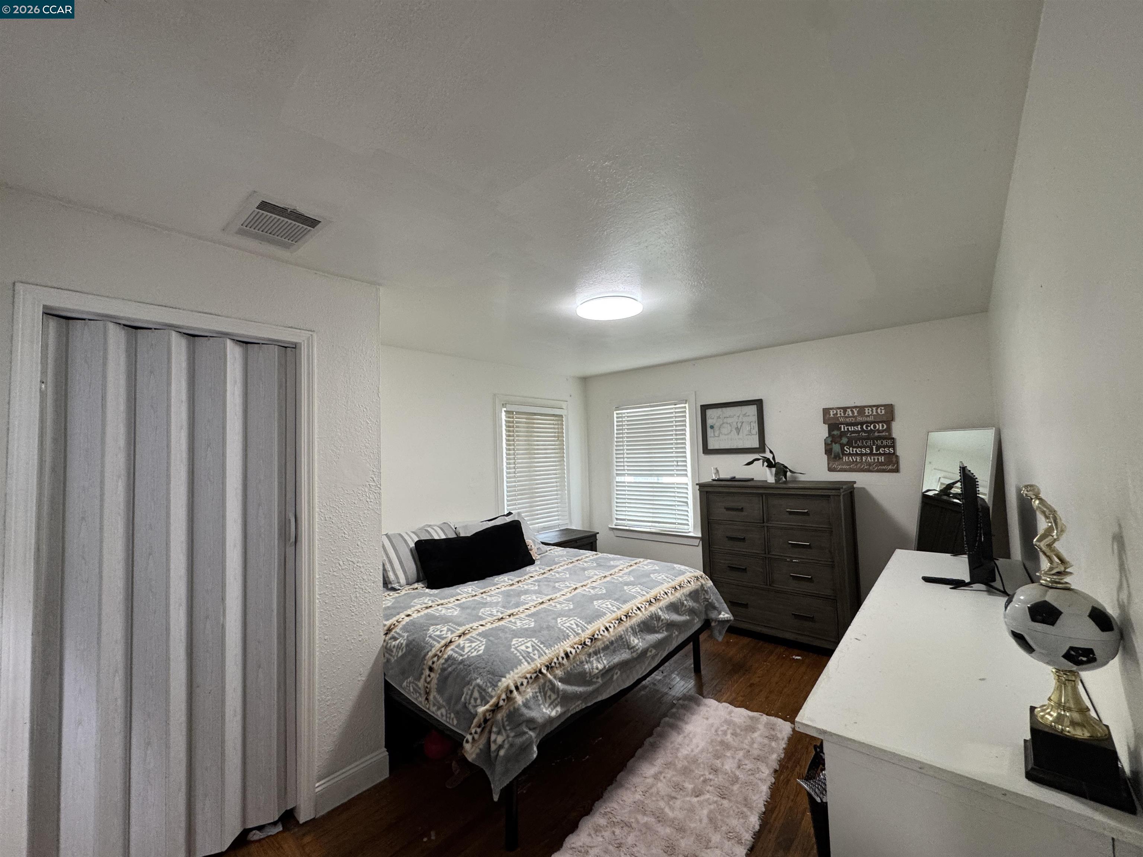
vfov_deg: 85.7
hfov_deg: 102.1
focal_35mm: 14
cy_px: 428
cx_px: 572
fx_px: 462
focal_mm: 2.22
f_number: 2.2
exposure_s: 1/60
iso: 160
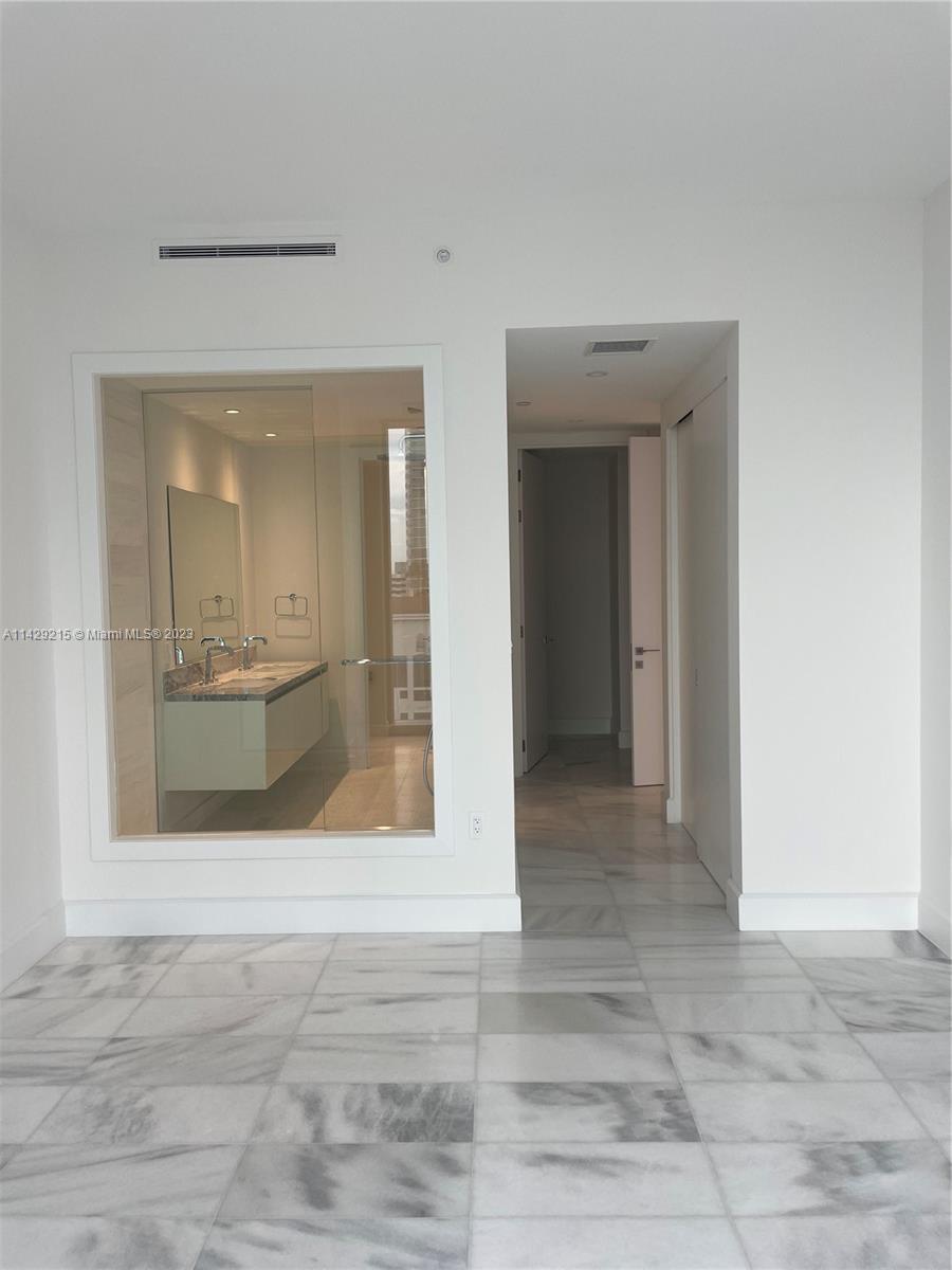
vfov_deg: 67.3
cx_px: 476
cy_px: 635
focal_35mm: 26
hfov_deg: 53.1
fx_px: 953
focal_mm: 4.2
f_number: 1.6
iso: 32
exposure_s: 1/126
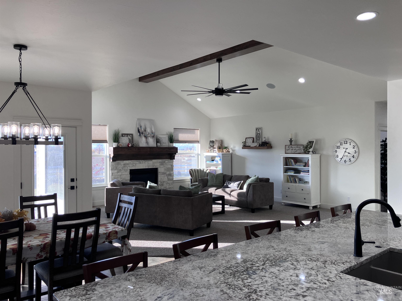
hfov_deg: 63.4
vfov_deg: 49.7
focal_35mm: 28
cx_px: 201
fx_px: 325
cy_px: 150
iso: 40
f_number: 1.8
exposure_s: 1/143
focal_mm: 3.99
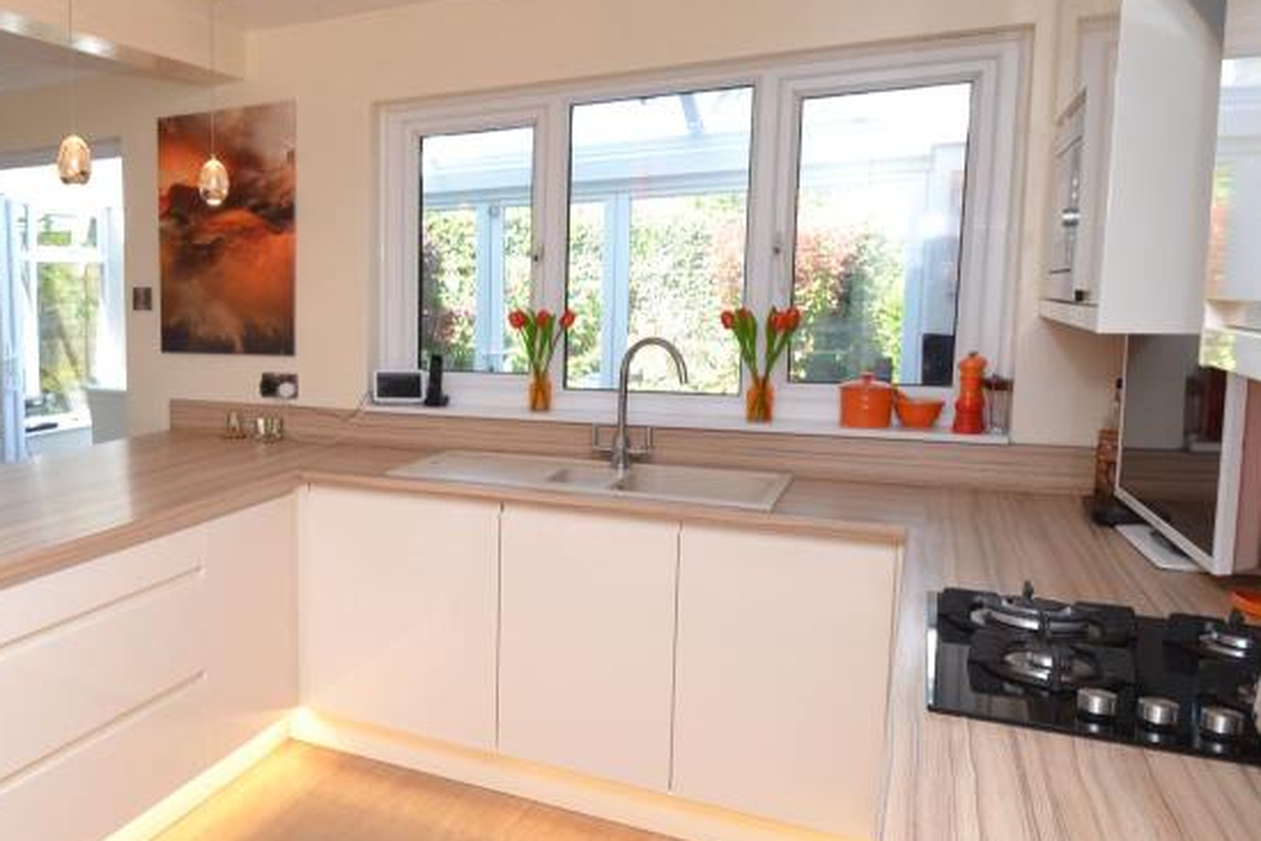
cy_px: 403
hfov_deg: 59.5
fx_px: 981
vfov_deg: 46.4
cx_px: 225
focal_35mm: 28
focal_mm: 10
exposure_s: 1/100
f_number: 5
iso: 400
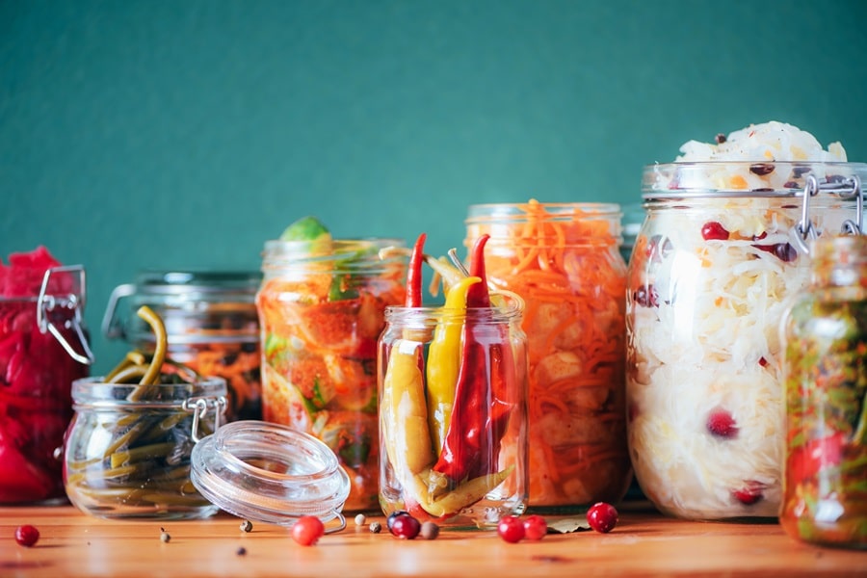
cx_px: 434
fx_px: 2529
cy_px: 289
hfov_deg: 19.5
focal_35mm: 105
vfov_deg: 13.0
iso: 64
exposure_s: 1/40
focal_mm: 105
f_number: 3
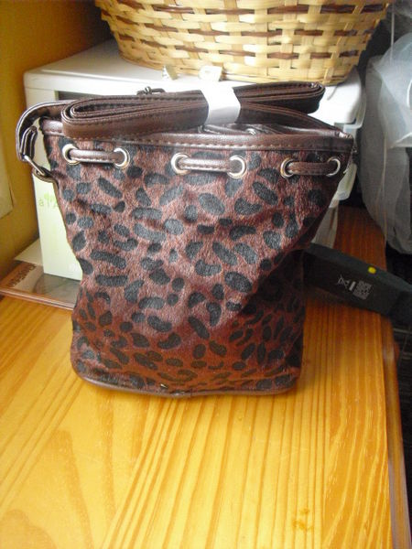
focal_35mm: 36
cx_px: 206
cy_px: 274
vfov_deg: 51.4
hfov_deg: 39.7
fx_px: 571
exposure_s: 1/60
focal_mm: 6.3
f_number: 3.1
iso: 800
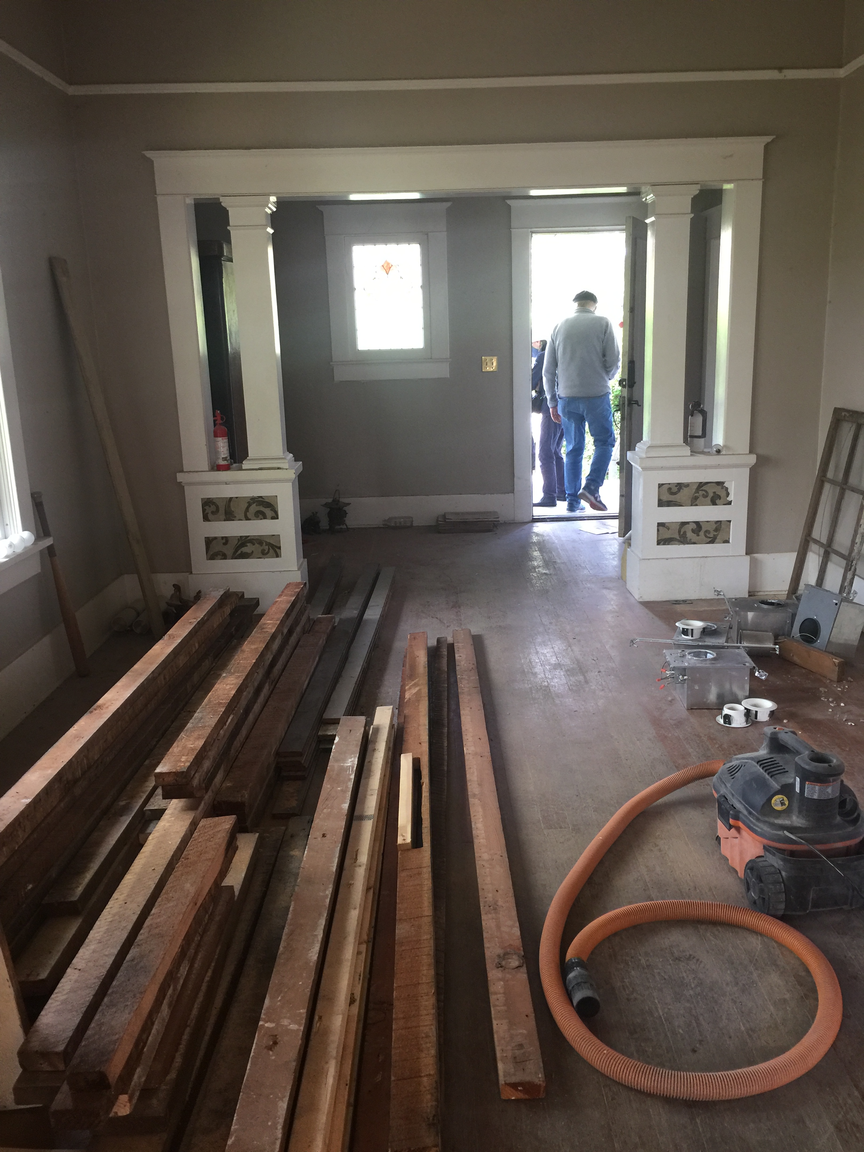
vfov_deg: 61.7
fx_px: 965
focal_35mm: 29
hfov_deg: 48.2
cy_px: 576
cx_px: 432
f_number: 2.2
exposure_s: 1/15
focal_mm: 4.15
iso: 64
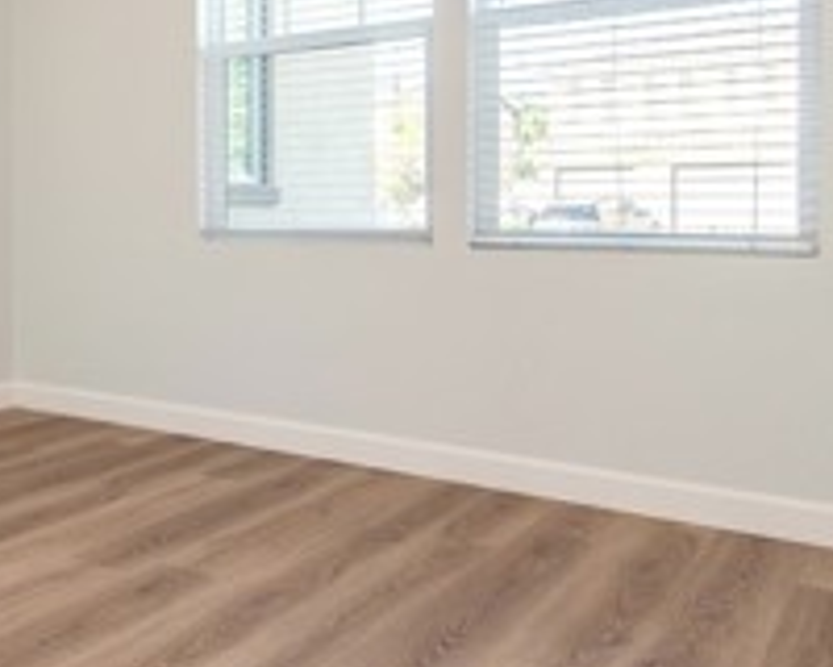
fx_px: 1035
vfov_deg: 35.3
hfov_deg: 38.1
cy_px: 213
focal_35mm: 42
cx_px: -33
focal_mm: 14
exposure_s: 1/100
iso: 200
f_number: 5
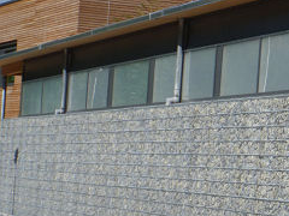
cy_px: 199
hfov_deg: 8.9
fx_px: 1837
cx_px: 350
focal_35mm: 220
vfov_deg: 6.7
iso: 80
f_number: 7.1
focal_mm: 15.6
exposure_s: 1/320
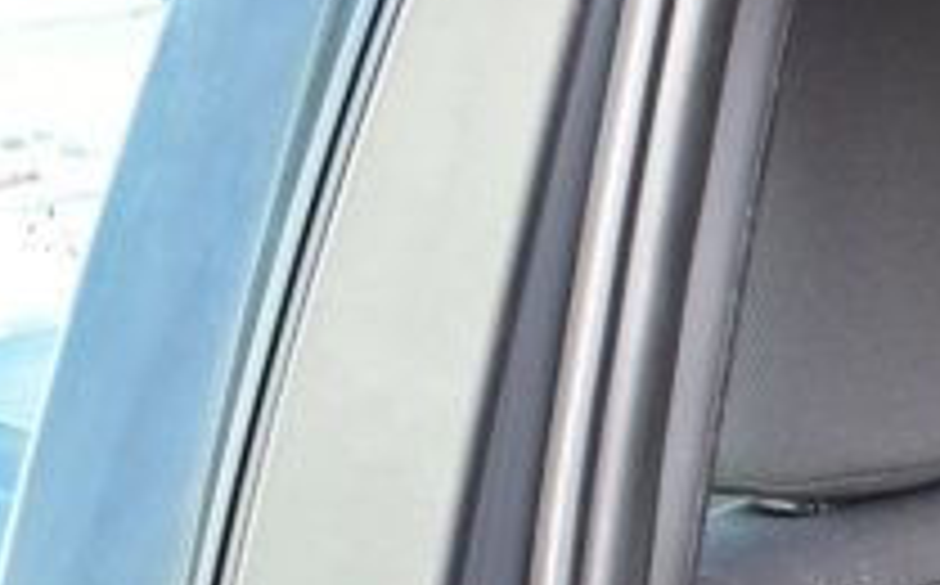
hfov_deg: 12.2
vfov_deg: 7.5
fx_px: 4221
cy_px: 1318
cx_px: 1349
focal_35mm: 165
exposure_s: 1/40
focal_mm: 22
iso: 400
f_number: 7.1
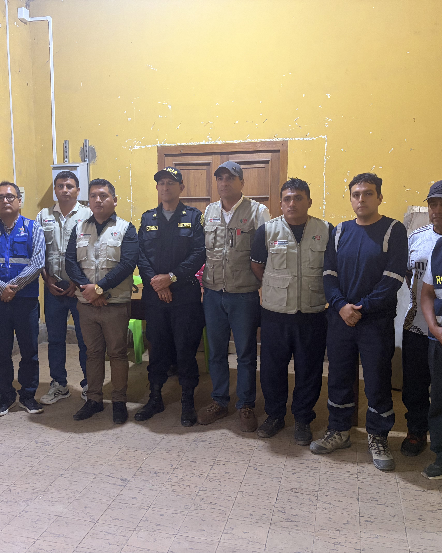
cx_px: 175
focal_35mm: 34
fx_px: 556
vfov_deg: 52.8
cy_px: 276
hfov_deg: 43.1
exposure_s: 1/30
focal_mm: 5.96
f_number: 1.6
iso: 500
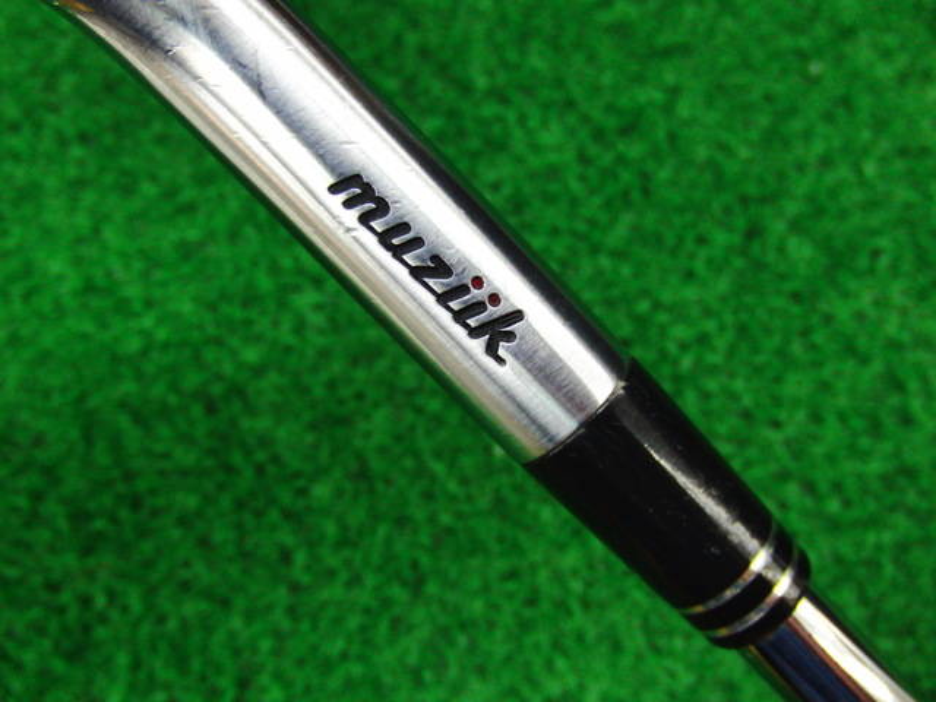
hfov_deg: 50.1
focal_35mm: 37
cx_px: 468
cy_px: 351
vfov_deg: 38.7
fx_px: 1000
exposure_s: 1/50
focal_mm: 6.42
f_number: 3.6
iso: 400
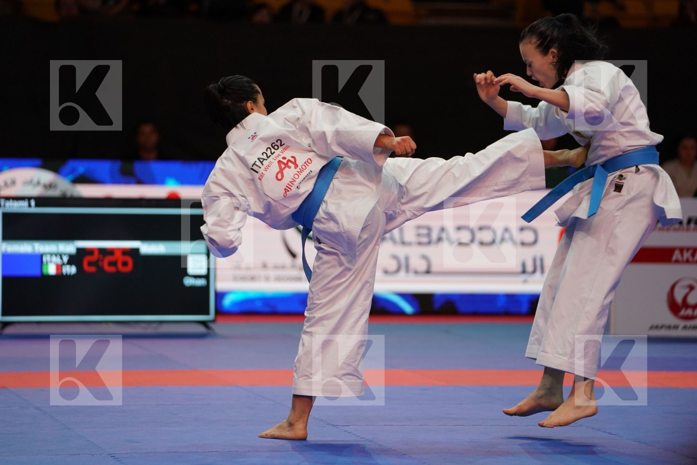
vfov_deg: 8.5
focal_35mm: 162
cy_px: 232
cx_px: 348
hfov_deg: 12.7
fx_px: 3136
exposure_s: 1/500
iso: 2000
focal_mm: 162
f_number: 2.8
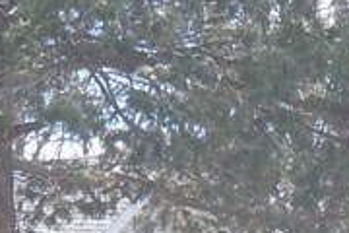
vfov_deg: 4.0
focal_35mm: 335
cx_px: 248
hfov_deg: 6.1
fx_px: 3248
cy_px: 573
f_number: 7.1
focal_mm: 37
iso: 100
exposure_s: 1/80
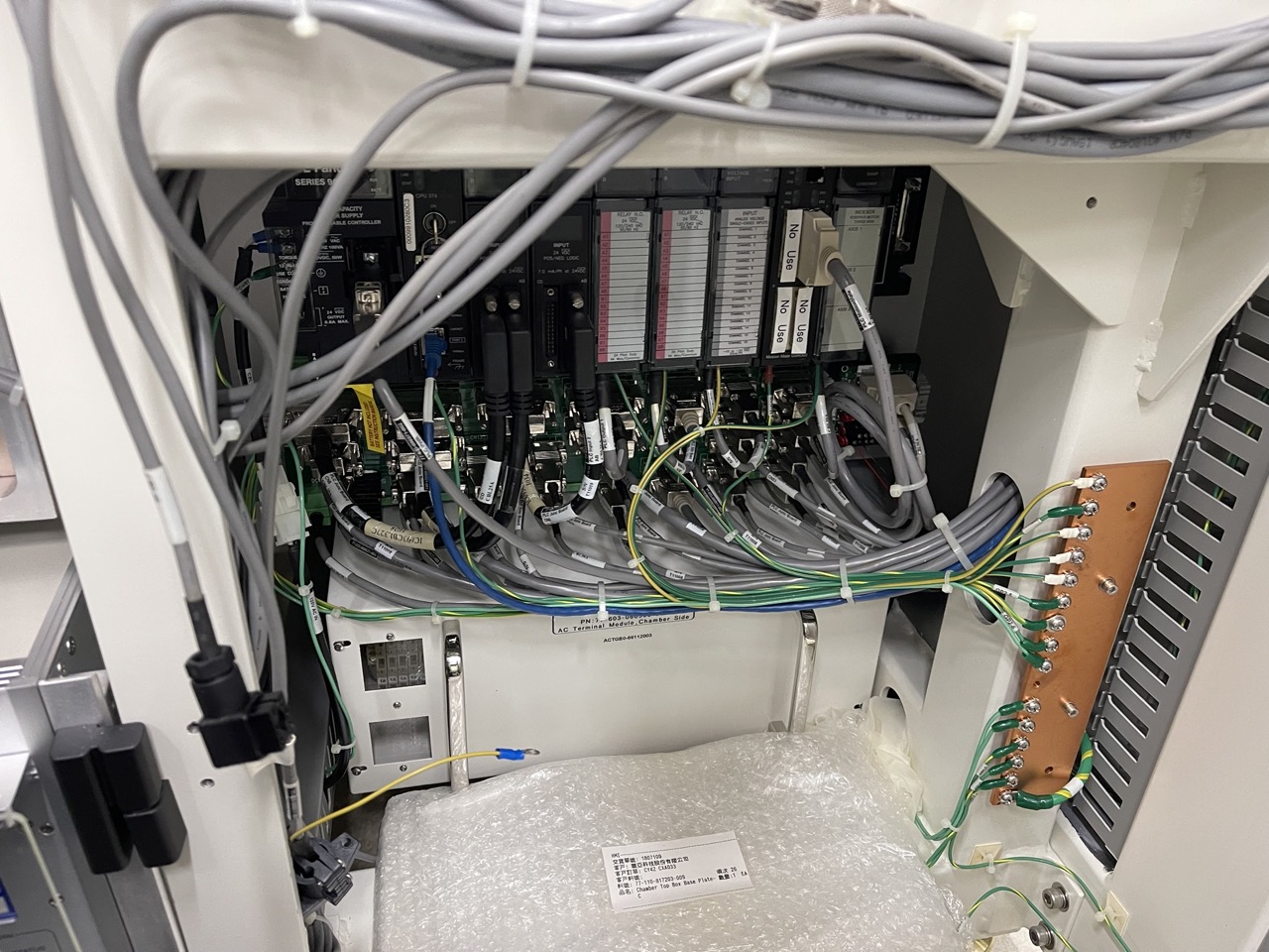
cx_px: 634
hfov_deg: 69.4
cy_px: 476
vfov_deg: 54.9
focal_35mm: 25
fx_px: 916
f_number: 1.6
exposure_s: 1/40
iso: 640
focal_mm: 5.1
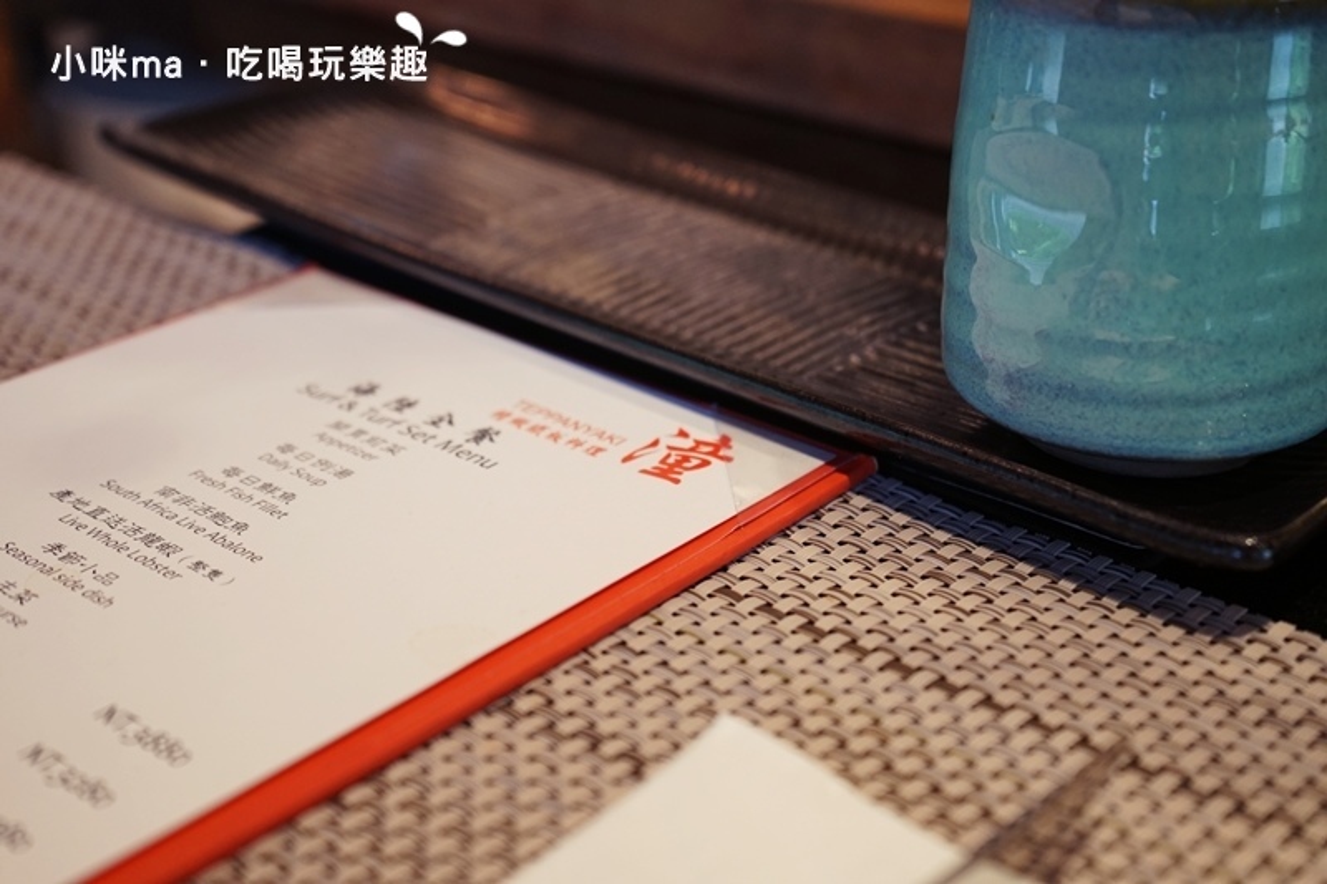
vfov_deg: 27.0
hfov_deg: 39.6
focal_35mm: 50
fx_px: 1843
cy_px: 442
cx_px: 664
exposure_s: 1/60
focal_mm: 50
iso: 1000
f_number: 4.5
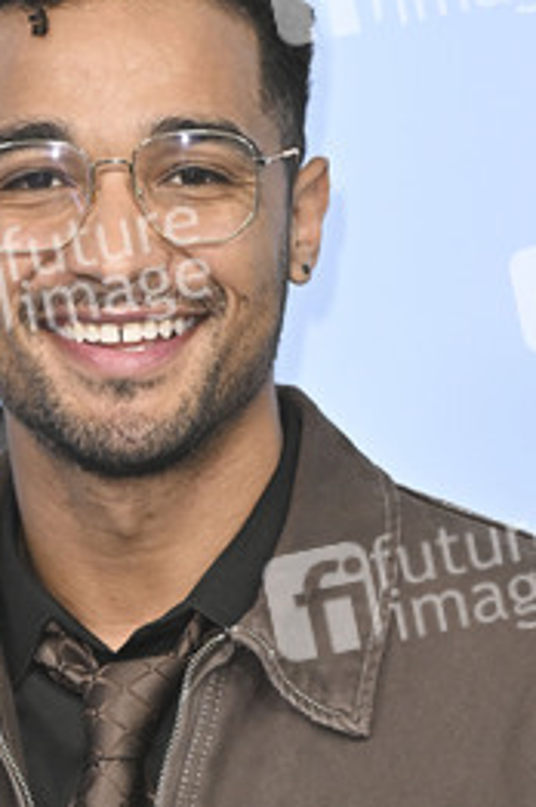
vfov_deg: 12.5
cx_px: 142
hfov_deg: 8.3
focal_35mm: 165
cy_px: 434
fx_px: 3694
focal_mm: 72
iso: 1600
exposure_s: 1/320
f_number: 5.6
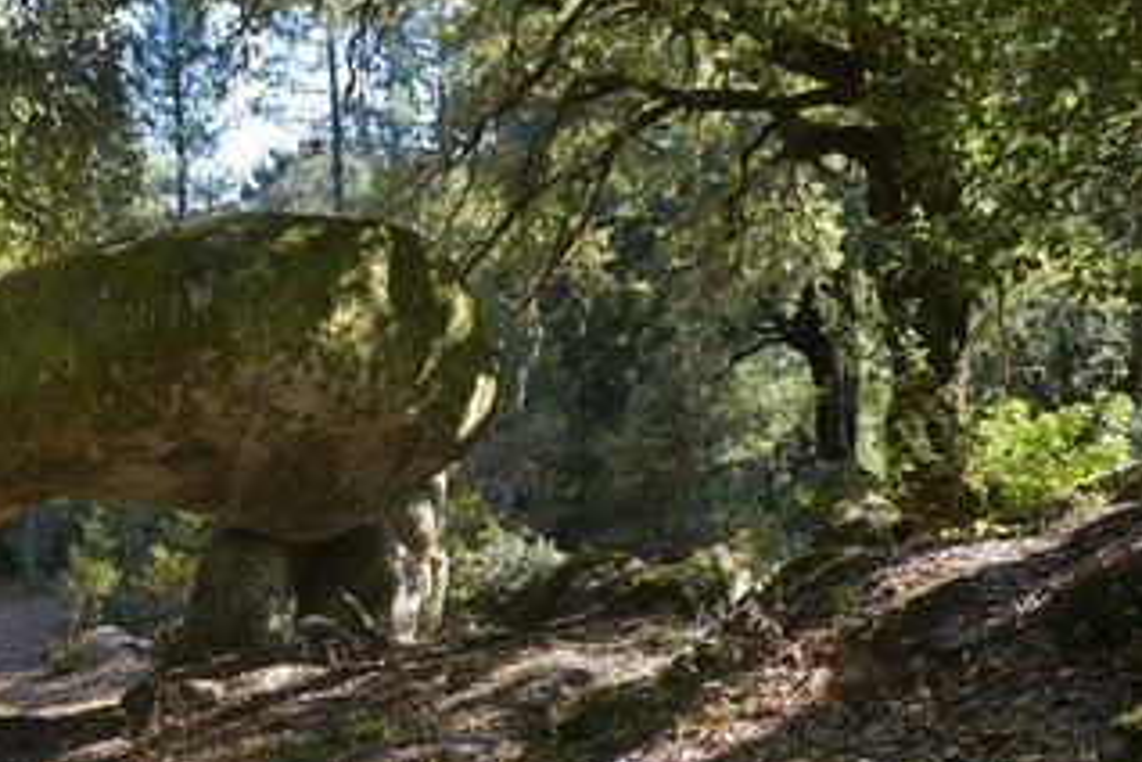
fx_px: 1174
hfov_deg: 51.0
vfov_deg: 35.9
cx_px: 391
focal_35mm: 37
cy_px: 399
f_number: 7.1
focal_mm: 28
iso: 400
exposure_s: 1/80
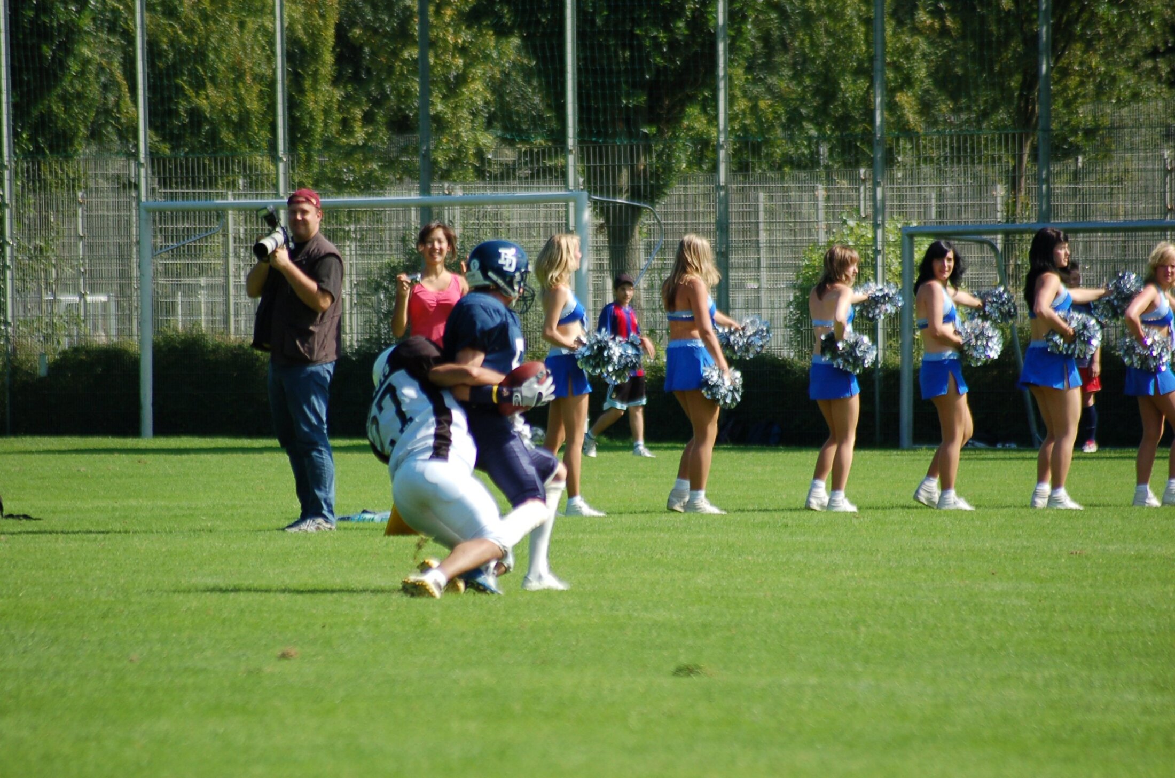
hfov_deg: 5.7
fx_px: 11728
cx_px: 588
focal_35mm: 360
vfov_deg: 3.8
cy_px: 389
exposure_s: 1/1000
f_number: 5.3
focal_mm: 240
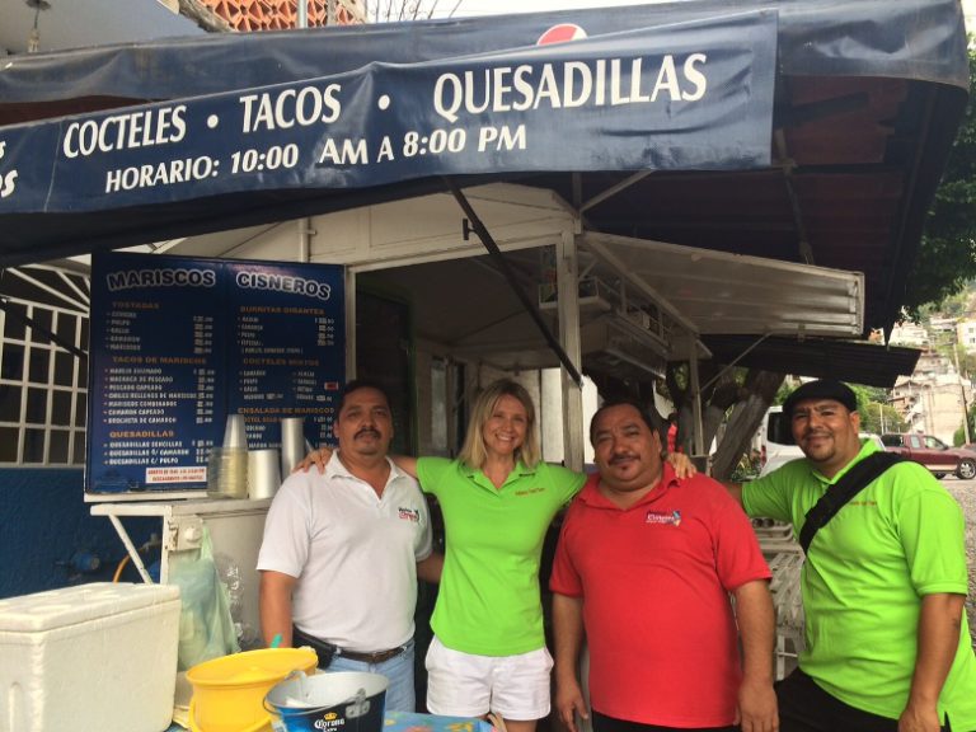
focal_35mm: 29
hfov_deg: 61.7
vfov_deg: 48.2
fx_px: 818
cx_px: 488
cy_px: 366
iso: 50
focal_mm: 4.15
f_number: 2.2
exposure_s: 1/120
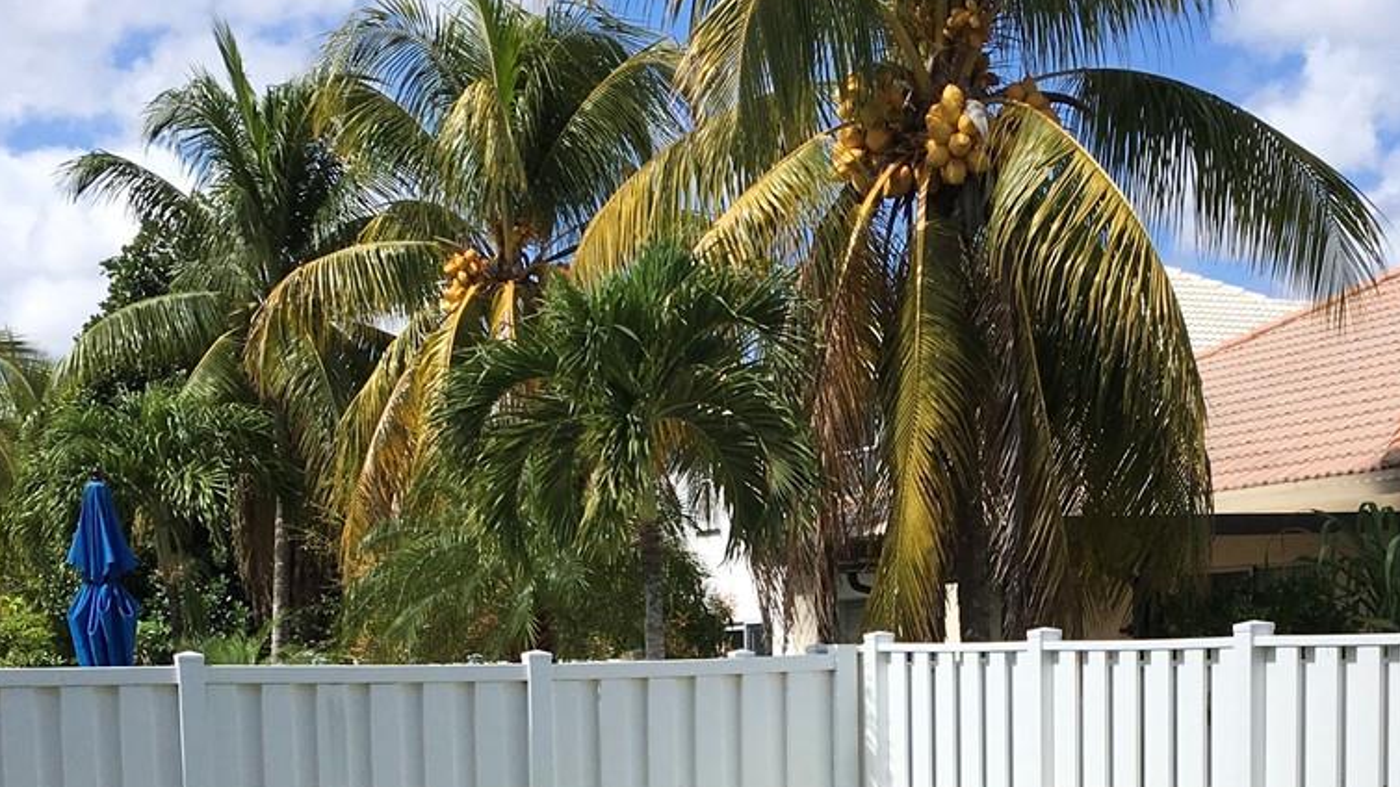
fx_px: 2487
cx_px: 824
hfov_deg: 31.4
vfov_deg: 17.1
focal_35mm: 67
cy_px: 978
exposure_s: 1/2331
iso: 25
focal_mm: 4.15
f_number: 2.2
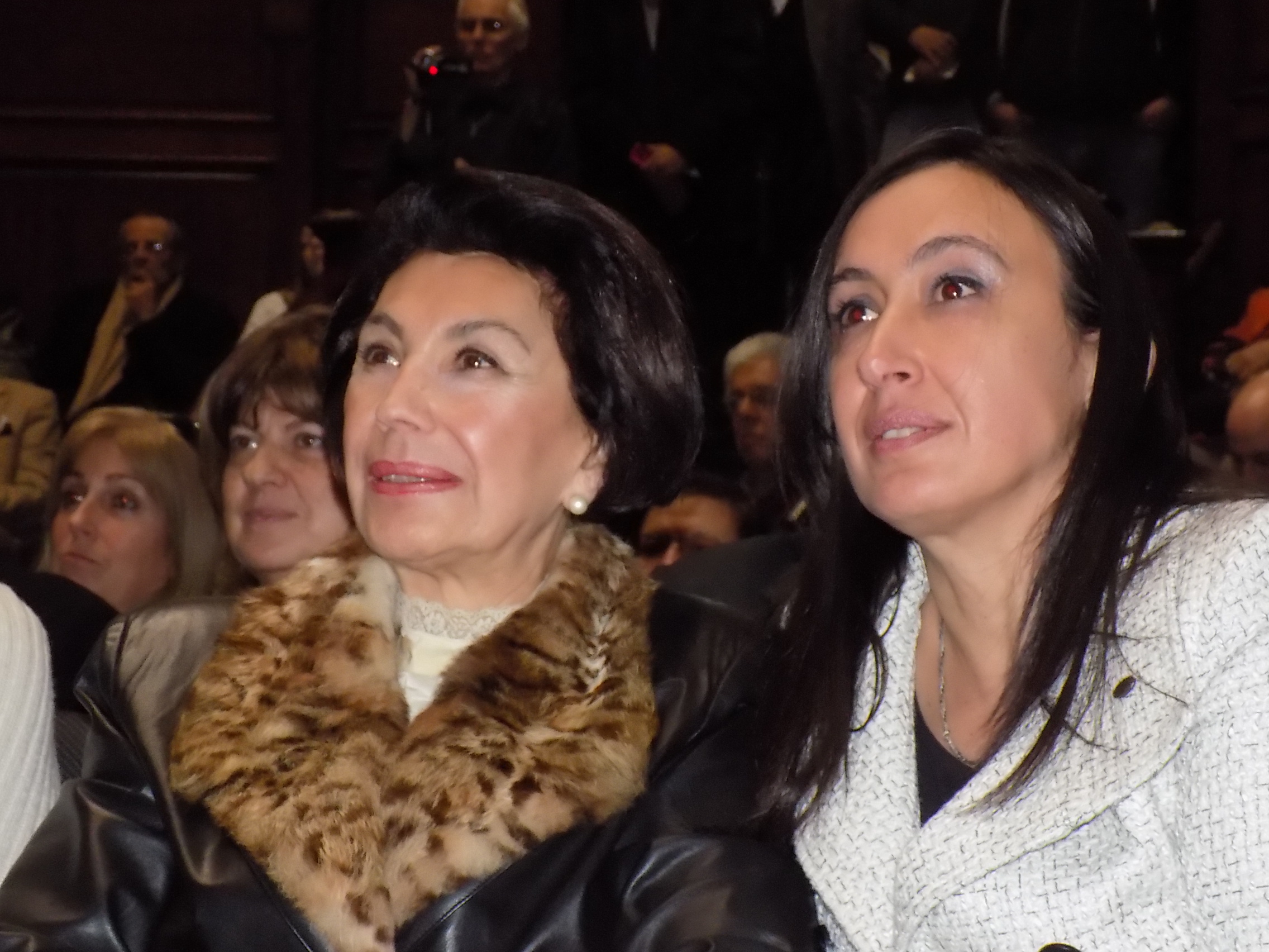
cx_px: 634
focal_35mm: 97
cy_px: 476
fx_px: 3556
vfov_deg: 15.2
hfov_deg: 20.2
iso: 560
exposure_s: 1/30
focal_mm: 17.2
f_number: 4.6
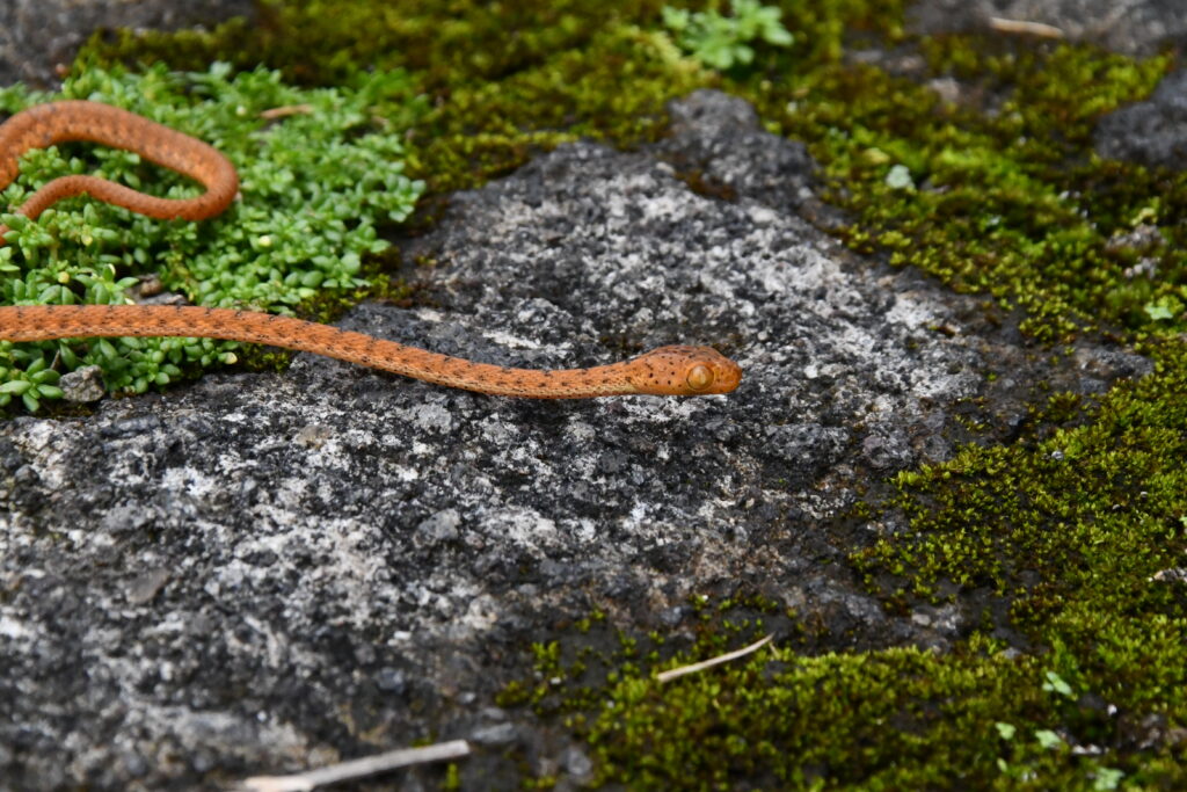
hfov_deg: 6.9
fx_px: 9892
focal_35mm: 300
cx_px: 594
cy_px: 396
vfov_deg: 4.6
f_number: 13
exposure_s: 1/2500
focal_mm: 200
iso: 5000
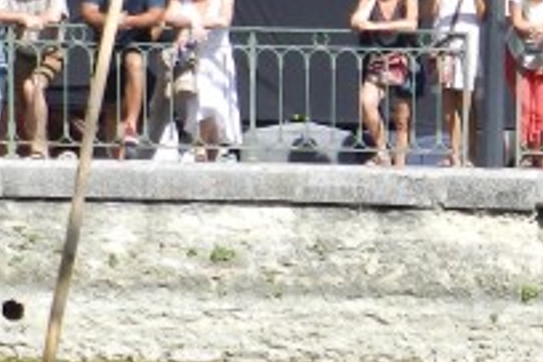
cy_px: 530
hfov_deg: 9.4
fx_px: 3258
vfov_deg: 6.3
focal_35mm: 216
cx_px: 668
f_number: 4.4
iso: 160
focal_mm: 9.4
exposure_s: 1/640
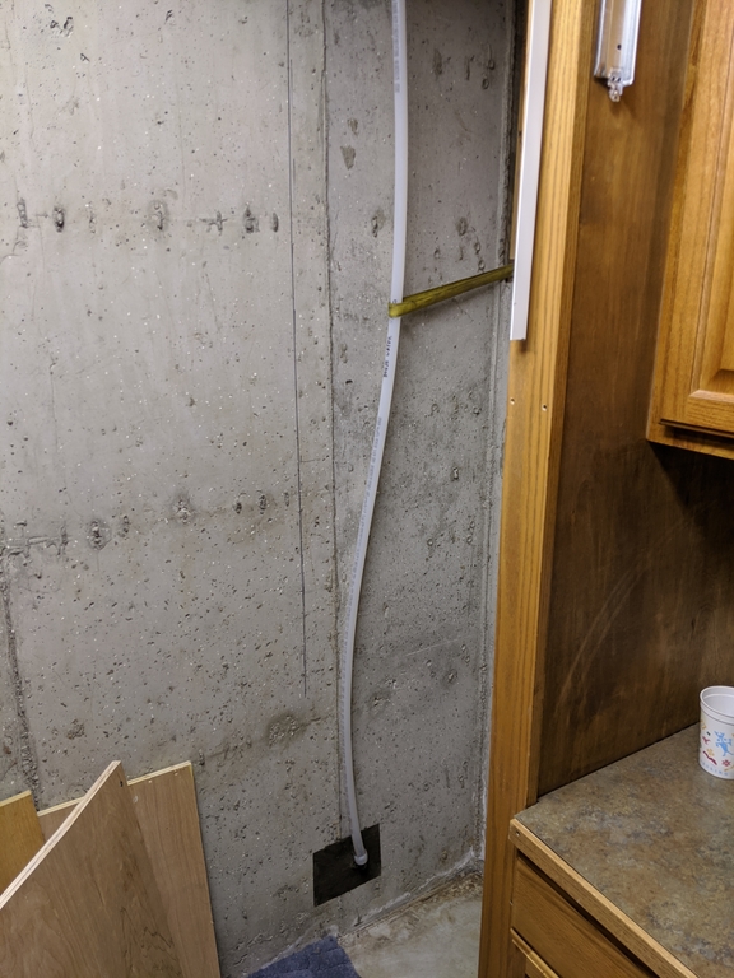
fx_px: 763
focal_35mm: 27
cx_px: 367
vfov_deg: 65.3
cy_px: 489
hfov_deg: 51.4
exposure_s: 1/24
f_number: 1.8
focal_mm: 4.44
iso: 81
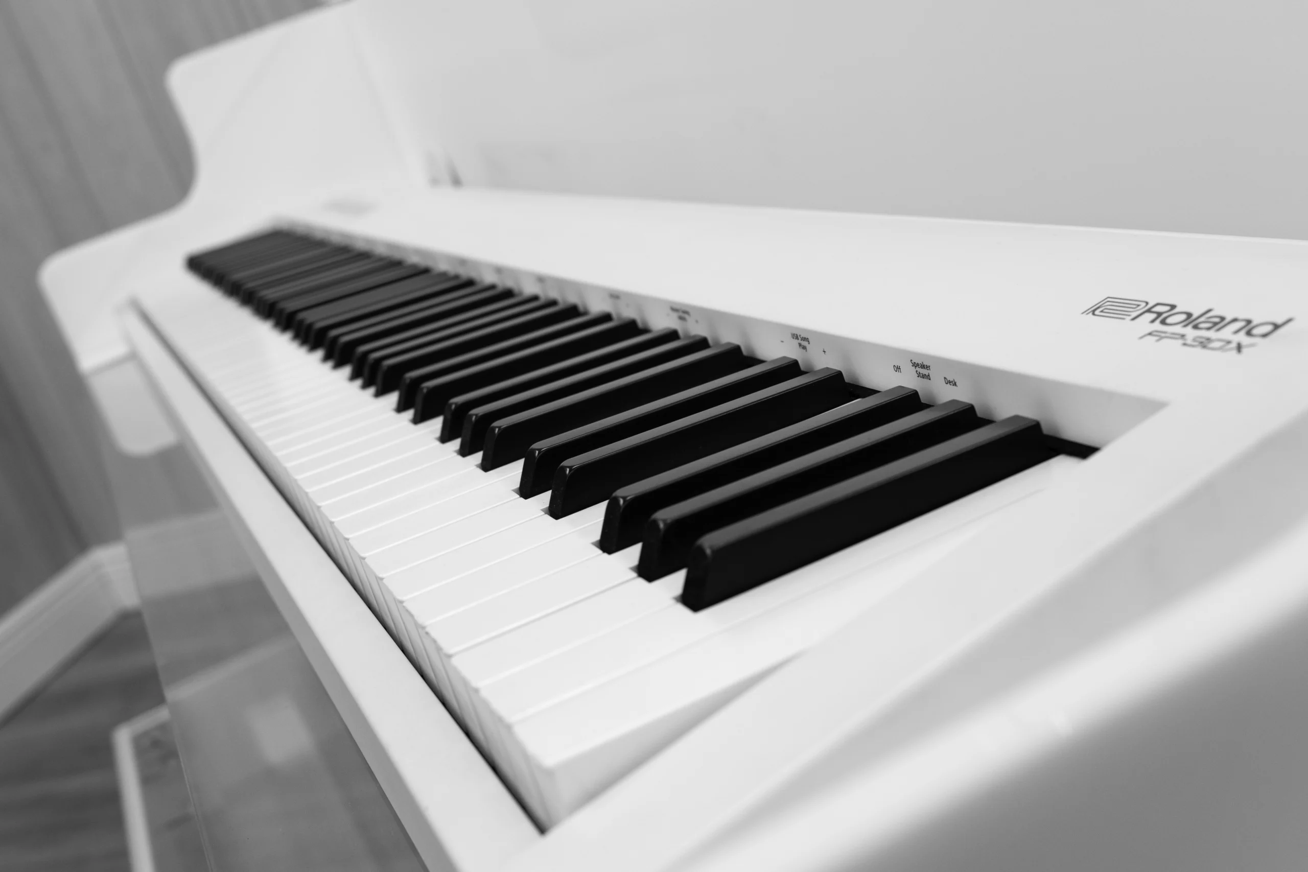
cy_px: 436
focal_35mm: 40
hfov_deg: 48.5
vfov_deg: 33.4
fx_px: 1453
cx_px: 654
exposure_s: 1/60
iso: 800
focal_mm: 40
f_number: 8
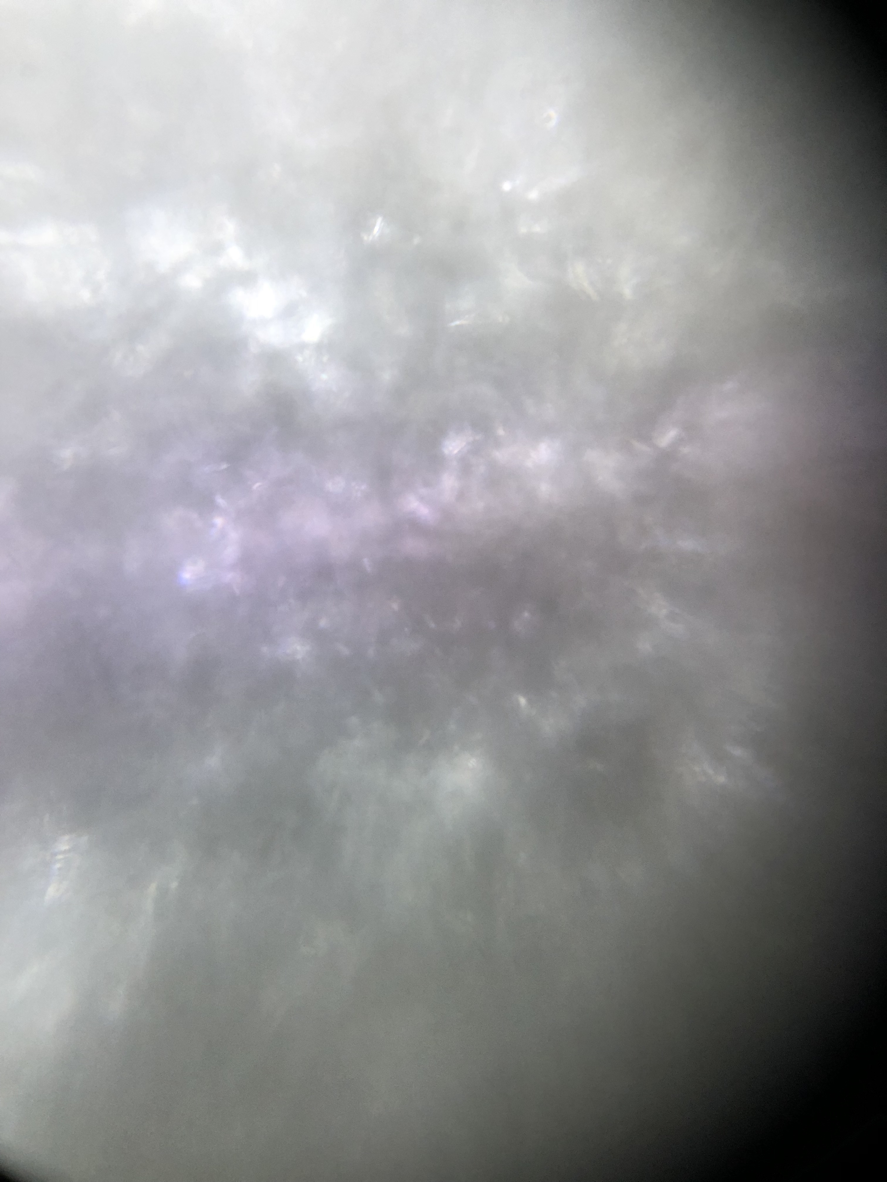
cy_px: 591
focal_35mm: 28
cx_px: 444
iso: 40
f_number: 1.8
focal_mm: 3.99
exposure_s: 1/17
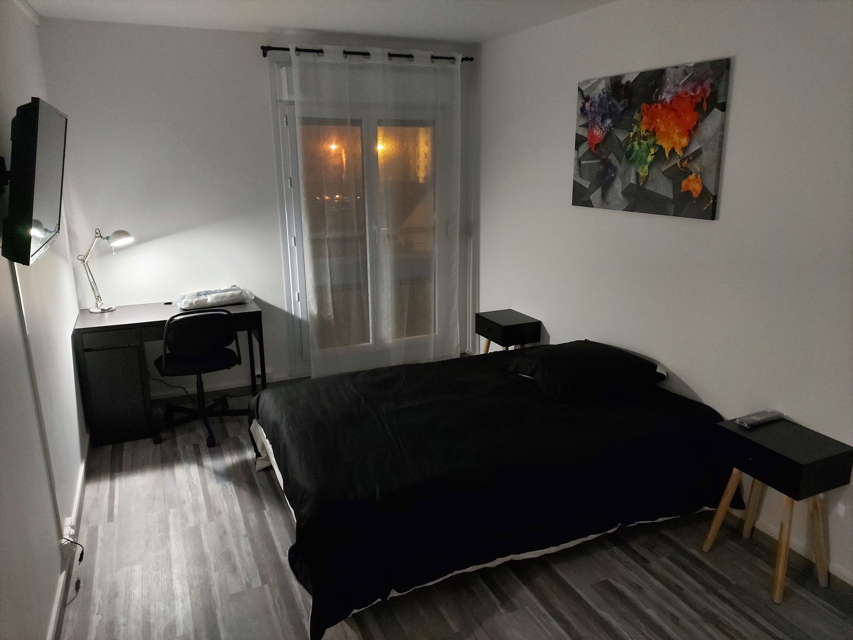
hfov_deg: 69.4
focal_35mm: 25
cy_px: 320
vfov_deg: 54.9
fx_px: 616
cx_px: 426
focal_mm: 4.58
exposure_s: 1/25
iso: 640
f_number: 2
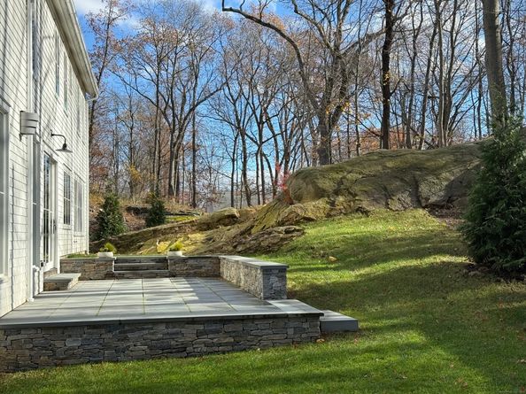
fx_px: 729
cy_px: 197
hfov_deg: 39.7
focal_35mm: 48
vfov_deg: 30.2
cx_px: 263
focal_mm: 6.76
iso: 64
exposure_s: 1/2273
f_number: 1.78
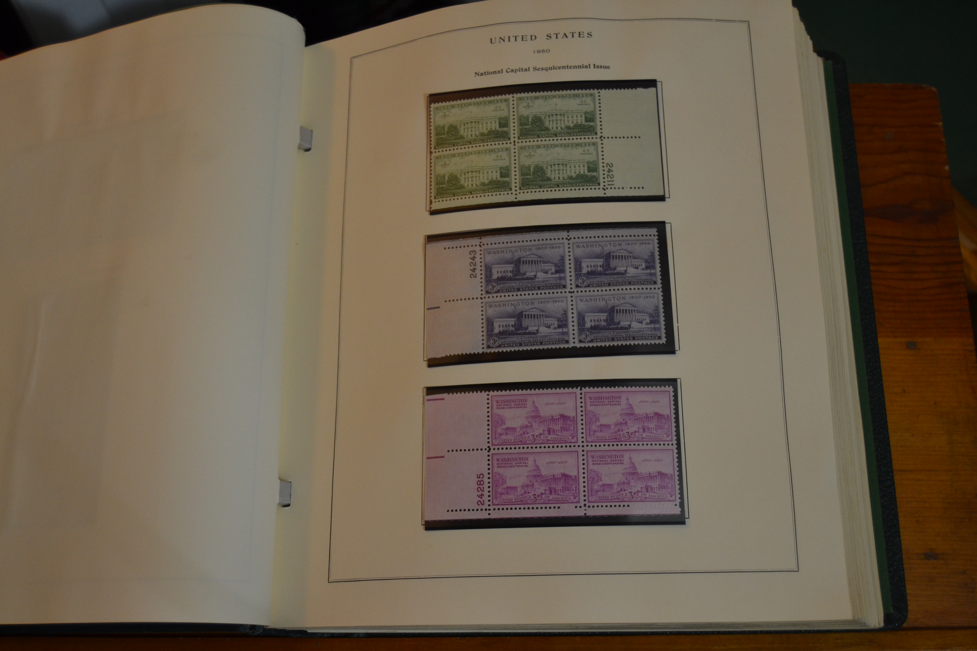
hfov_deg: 49.6
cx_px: 488
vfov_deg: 34.2
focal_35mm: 39
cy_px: 326
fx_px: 1058
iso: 800
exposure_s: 1/60
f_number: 4
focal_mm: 26
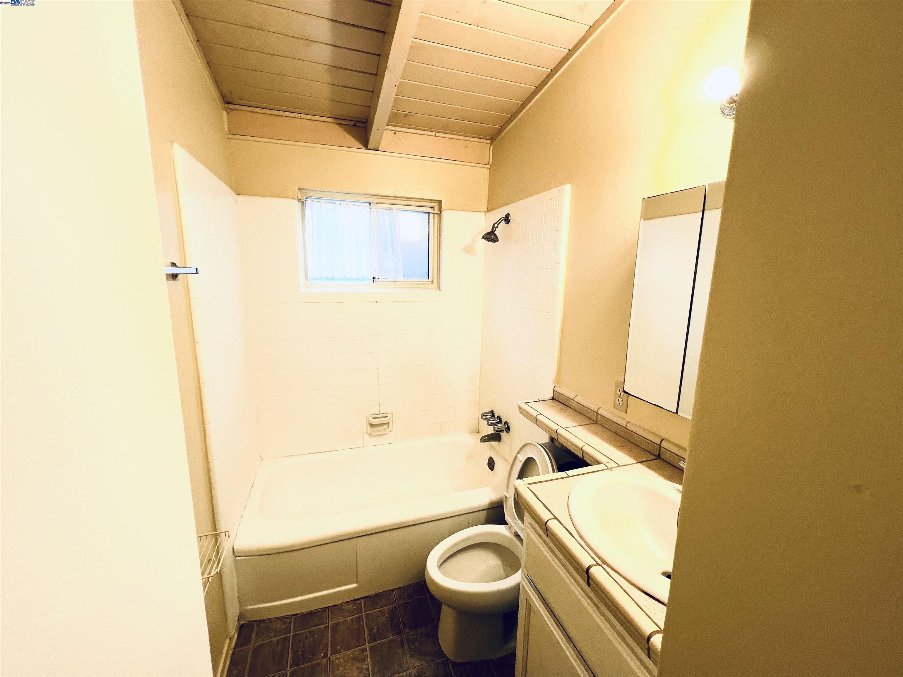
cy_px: 338
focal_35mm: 13
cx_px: 452
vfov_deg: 89.9
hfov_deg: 106.2
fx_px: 339
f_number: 1.8
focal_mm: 1.57
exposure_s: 1/120
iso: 50
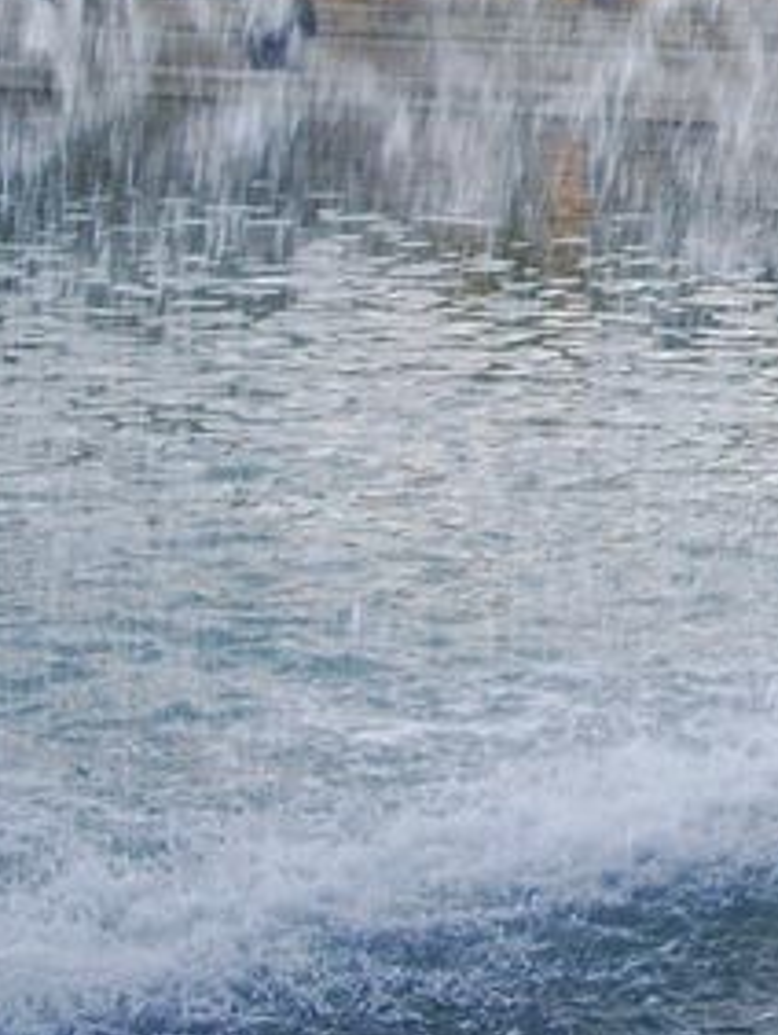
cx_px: 1365
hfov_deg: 11.0
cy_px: 62
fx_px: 3800
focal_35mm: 127
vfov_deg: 15.3
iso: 50
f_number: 2.6
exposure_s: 1/100
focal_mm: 5.8
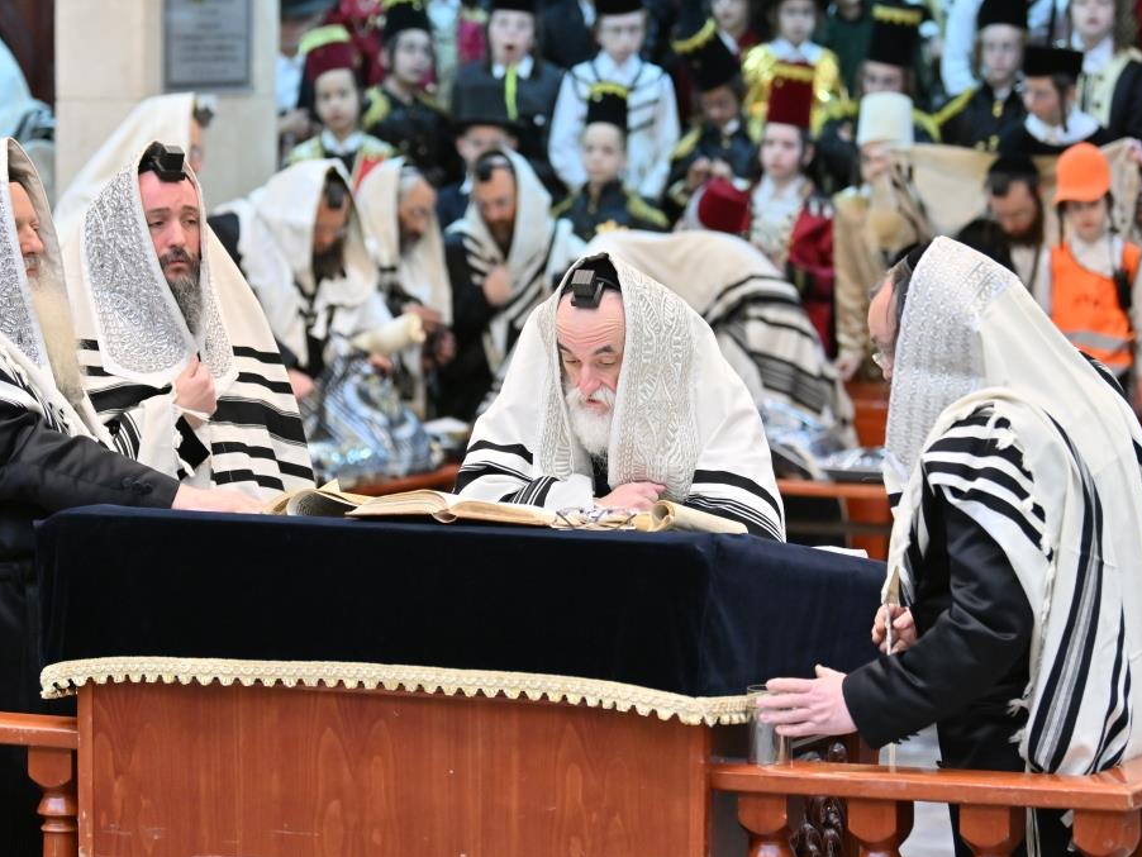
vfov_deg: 8.3
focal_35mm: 180
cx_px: 546
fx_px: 5940
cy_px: 430
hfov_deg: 11.0
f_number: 3.2
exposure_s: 1/400
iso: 640
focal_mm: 110
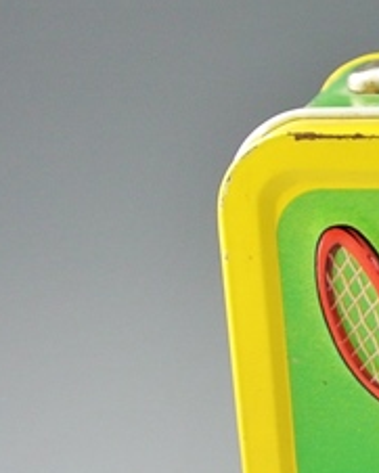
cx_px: 756
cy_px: 428
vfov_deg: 14.3
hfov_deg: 10.6
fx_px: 1864
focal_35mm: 133
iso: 400
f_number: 3.8
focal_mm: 12.2
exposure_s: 1/60
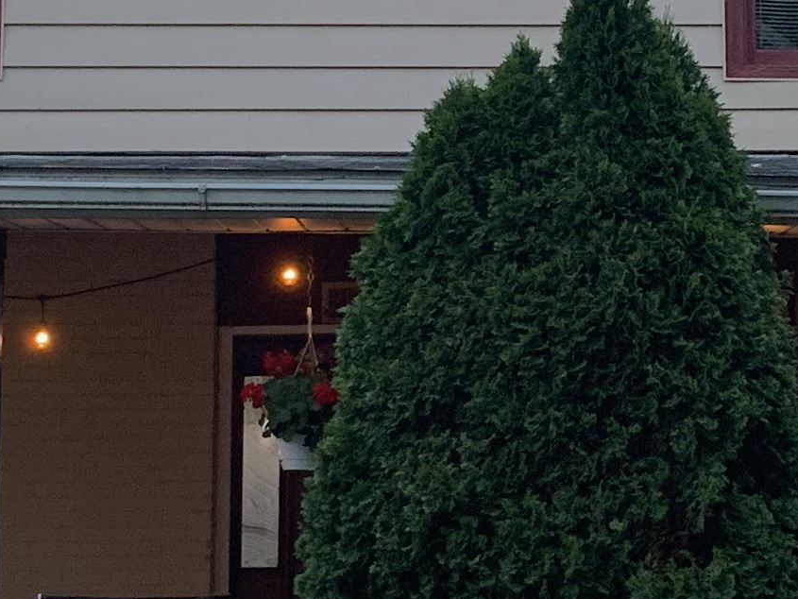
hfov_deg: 15.8
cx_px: 600
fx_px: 2859
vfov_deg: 11.9
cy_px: 204
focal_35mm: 124
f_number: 1.8
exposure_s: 1/54
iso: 400
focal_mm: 4.25
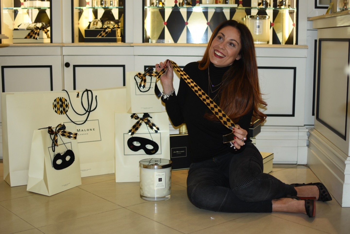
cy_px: 117
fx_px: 510
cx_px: 175
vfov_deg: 25.8
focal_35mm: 52
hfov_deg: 37.9
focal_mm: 35
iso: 100
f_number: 2
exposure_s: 1/160
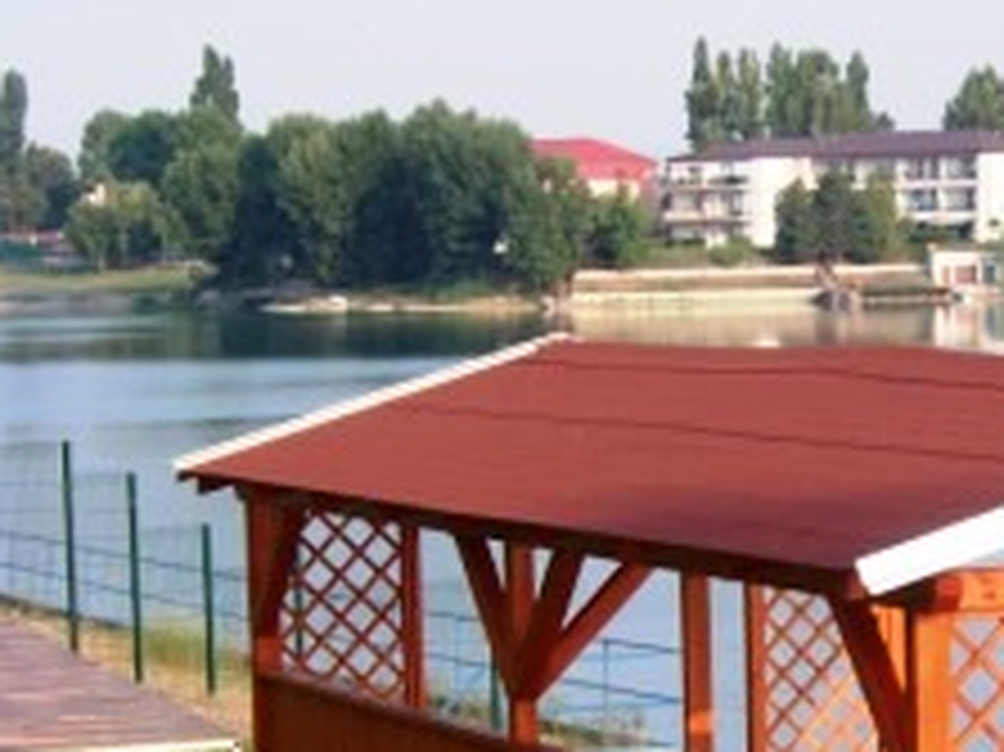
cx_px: 995
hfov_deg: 12.4
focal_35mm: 157
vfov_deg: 9.4
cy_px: 743
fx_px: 4551
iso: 64
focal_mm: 13.2
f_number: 3.2
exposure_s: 1/500
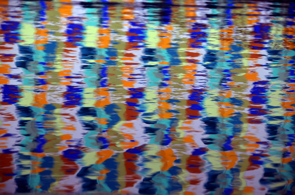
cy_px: 98
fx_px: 1288
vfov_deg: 8.7
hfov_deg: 13.1
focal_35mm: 158
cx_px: 148
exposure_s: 1/250
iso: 200
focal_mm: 105
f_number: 5.3
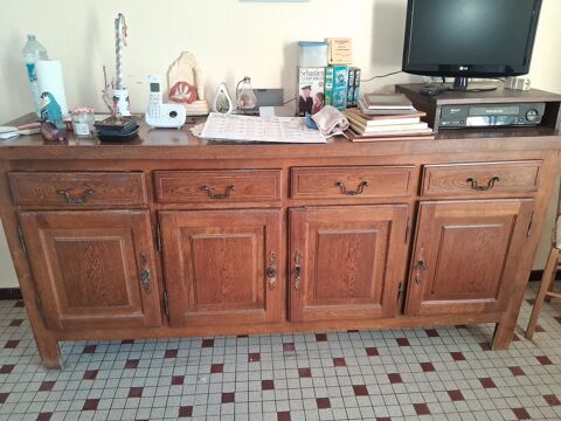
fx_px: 421
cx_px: 280
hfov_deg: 67.3
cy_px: 210
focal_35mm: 26
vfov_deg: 53.1
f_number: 1.8
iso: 500
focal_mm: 3.98
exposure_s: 1/100
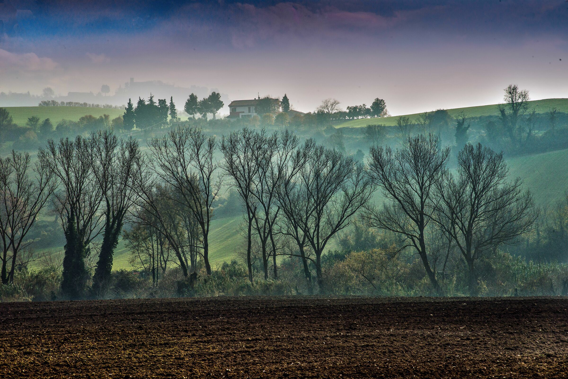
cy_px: 190
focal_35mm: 120
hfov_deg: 17.1
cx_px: 284
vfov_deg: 11.4
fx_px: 1894
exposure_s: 1/250
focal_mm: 120
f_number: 18
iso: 250
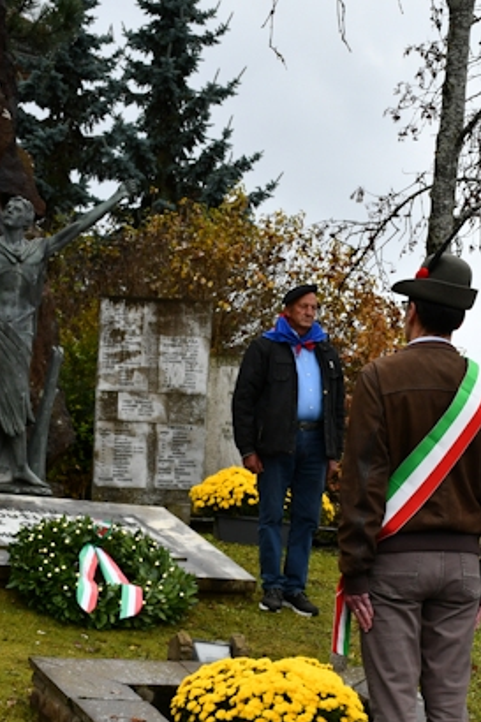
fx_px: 1564
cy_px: 431
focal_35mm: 78
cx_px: 382
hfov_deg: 17.3
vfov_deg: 26.0
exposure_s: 1/250
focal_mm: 27
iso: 250
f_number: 5.6
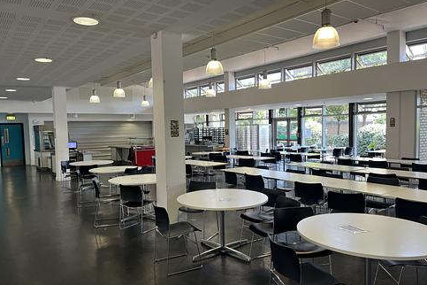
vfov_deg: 46.4
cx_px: 217
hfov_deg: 65.5
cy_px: 147
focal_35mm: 28
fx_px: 332
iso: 80
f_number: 1.6
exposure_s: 1/121
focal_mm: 5.1
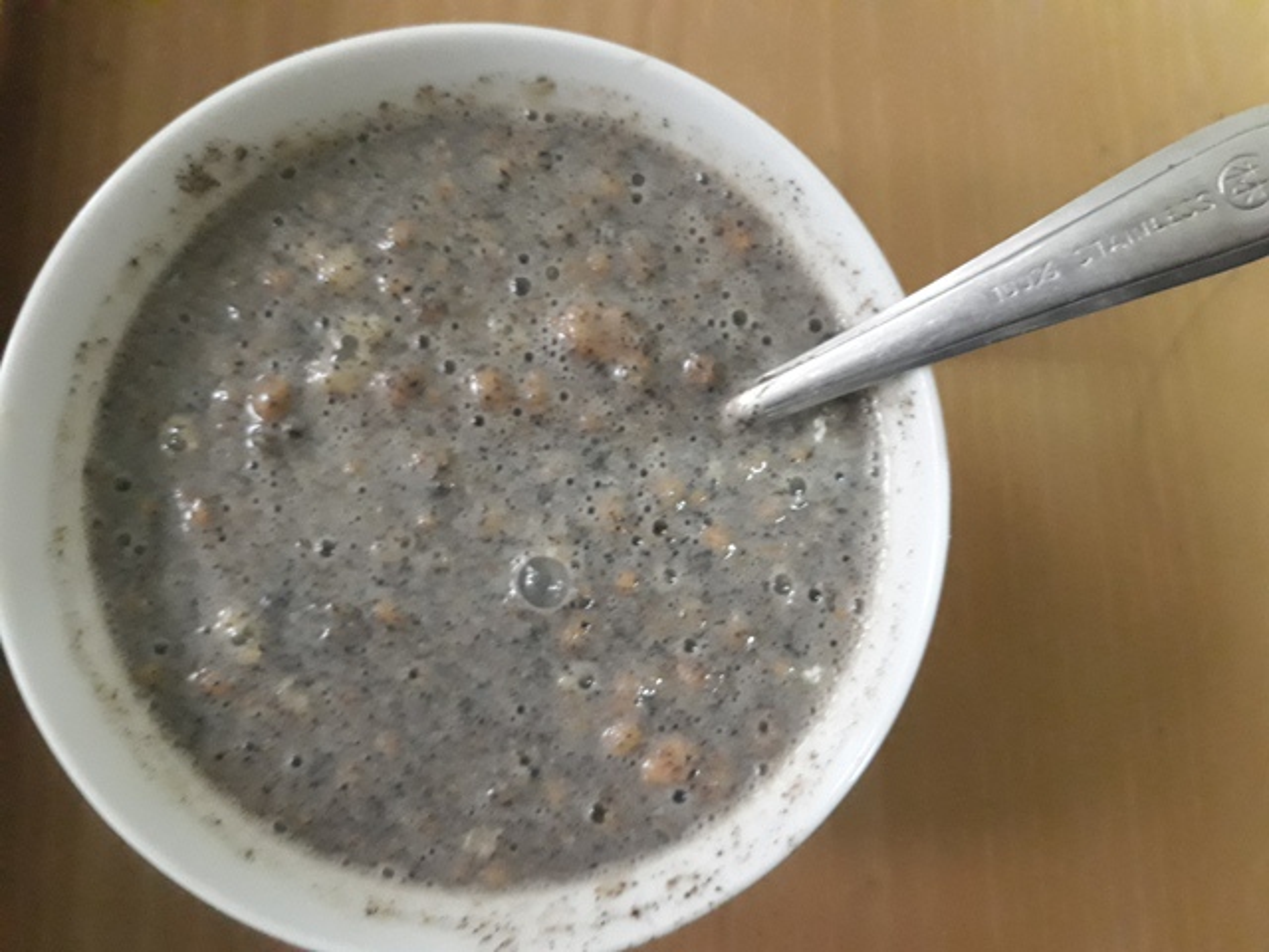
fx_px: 990
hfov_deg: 65.3
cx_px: 634
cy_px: 476
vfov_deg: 51.4
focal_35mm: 27
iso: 800
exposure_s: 1/20
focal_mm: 3.71
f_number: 1.7
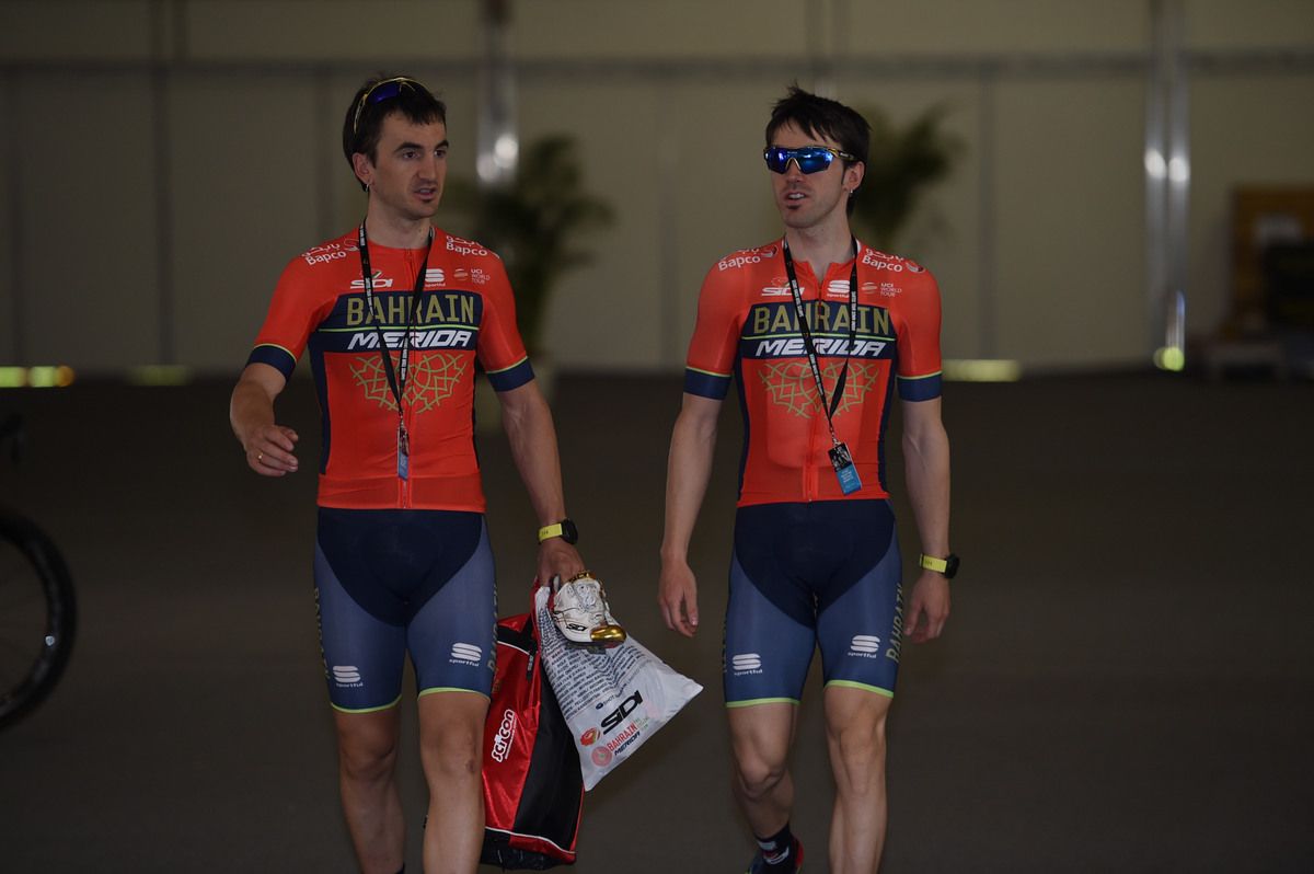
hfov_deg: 12.5
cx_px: 657
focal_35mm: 165
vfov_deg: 8.3
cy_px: 437
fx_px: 6017
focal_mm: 165
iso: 400
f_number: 2.8
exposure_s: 1/250
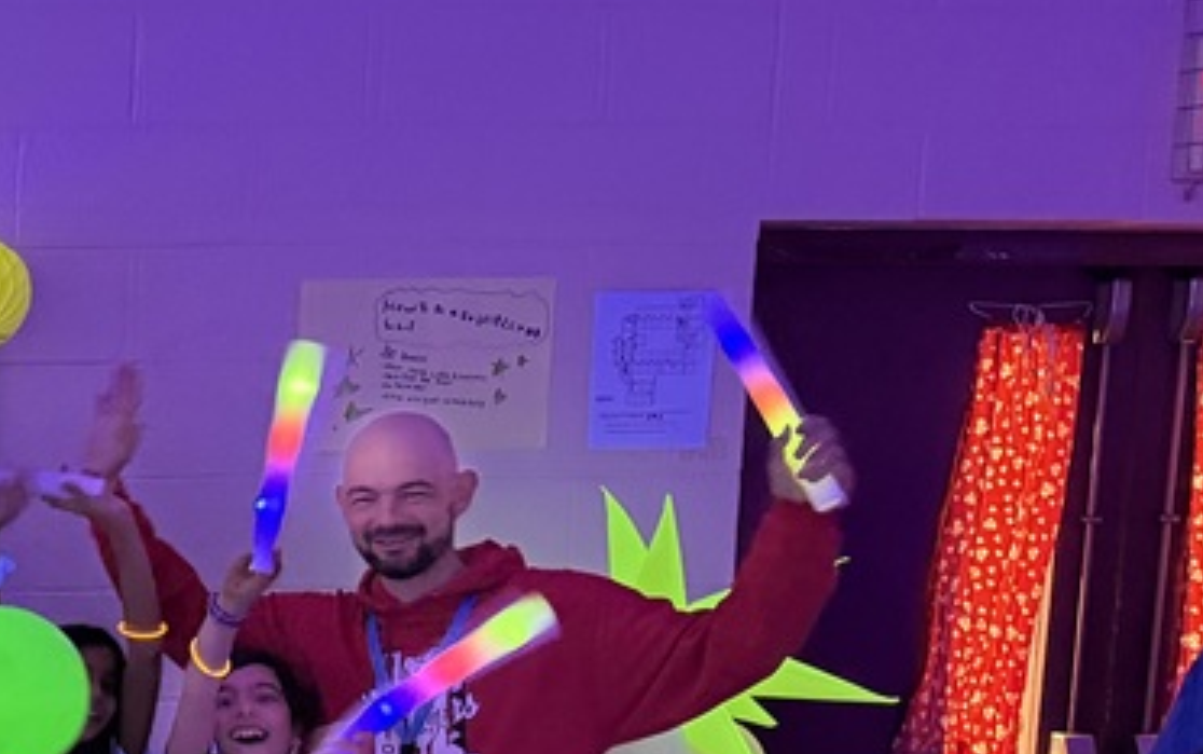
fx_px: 2296
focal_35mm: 70
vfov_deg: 18.2
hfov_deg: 25.3
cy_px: 738
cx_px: -369
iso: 1000
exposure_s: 1/30
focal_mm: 6.76
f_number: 1.78
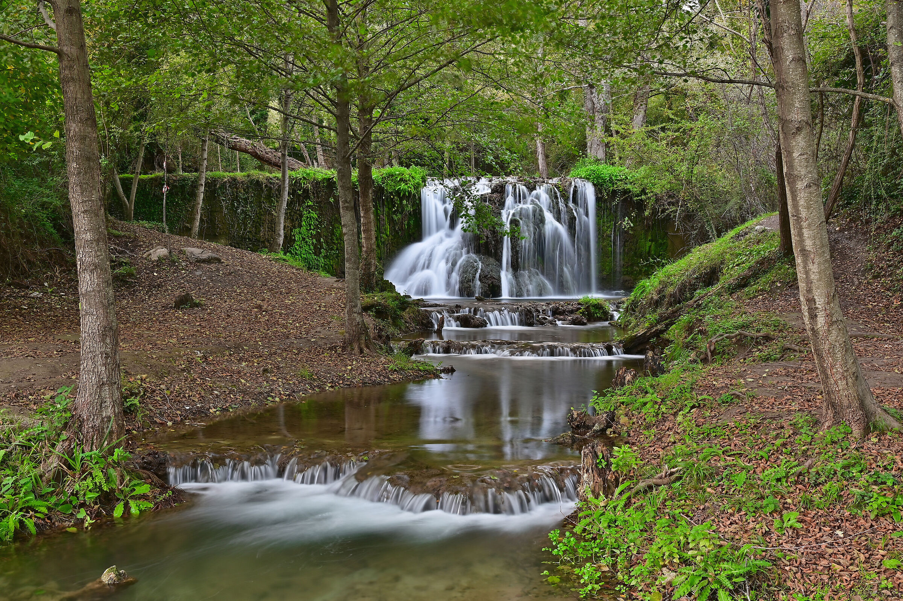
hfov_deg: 50.7
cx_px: 452
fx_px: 953
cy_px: 300
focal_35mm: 38
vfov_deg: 35.0
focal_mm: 38
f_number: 13
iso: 100
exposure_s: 2
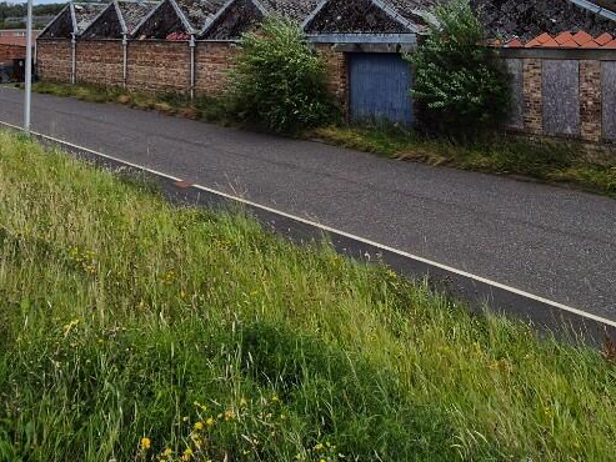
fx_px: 481
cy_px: 22
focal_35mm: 27
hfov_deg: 65.1
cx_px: 276
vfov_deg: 45.1
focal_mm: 2.2
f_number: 2.2
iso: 50
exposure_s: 1/2648
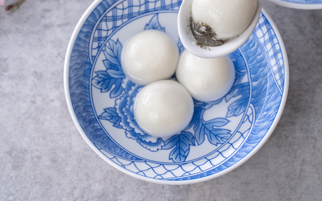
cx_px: 157
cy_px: 77
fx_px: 790
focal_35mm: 90
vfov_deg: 14.5
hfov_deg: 23.0
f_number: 8
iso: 100
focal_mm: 75
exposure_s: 1/160
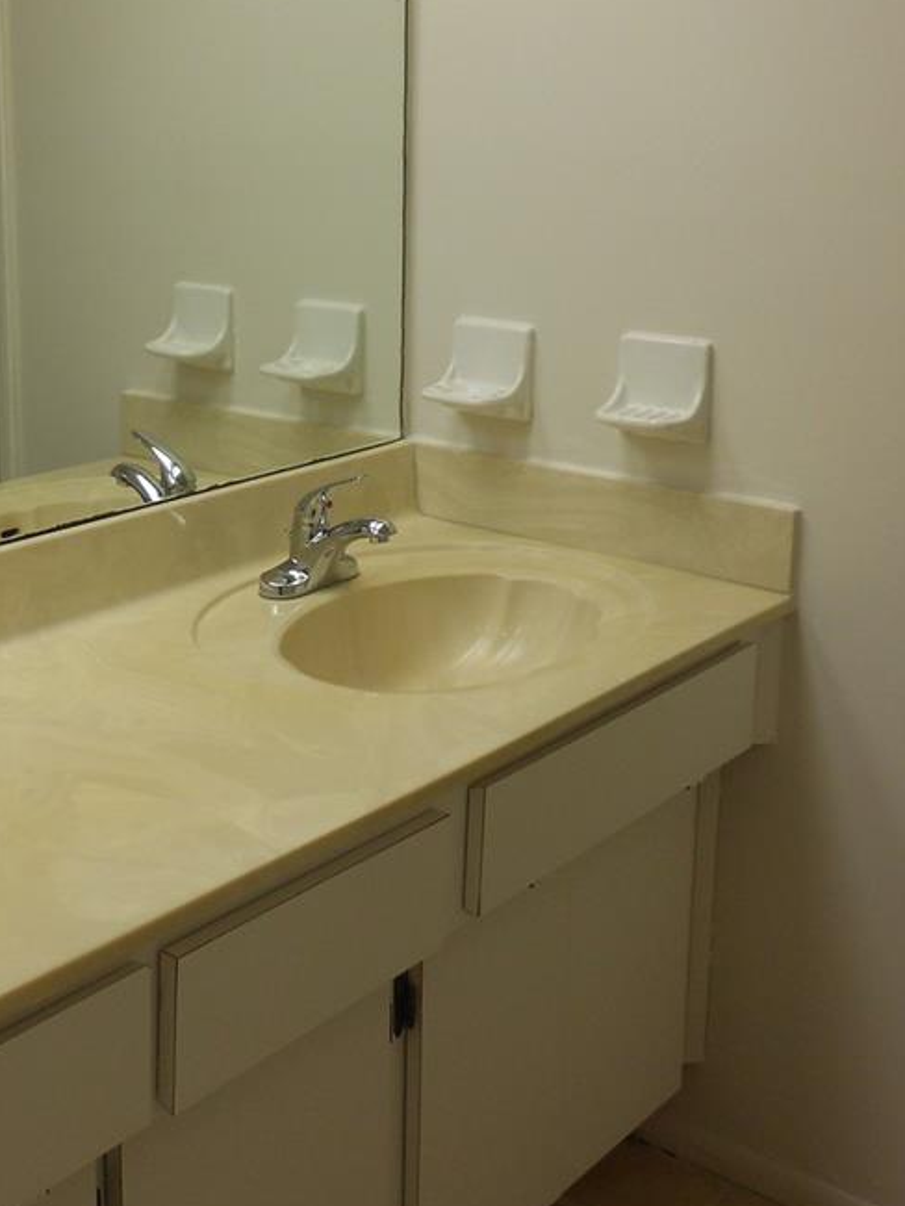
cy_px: 358
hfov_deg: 30.0
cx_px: 293
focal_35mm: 48
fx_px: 1672
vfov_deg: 39.0
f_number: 3.2
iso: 80
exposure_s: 1/25
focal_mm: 4.6
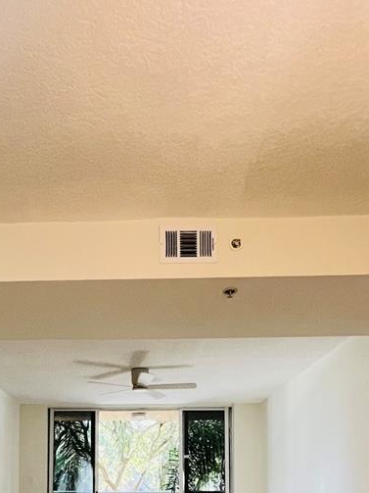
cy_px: 476
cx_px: 120
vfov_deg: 49.3
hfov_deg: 44.7
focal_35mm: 31
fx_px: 441
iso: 250
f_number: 1.8
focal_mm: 1.57
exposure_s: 1/120
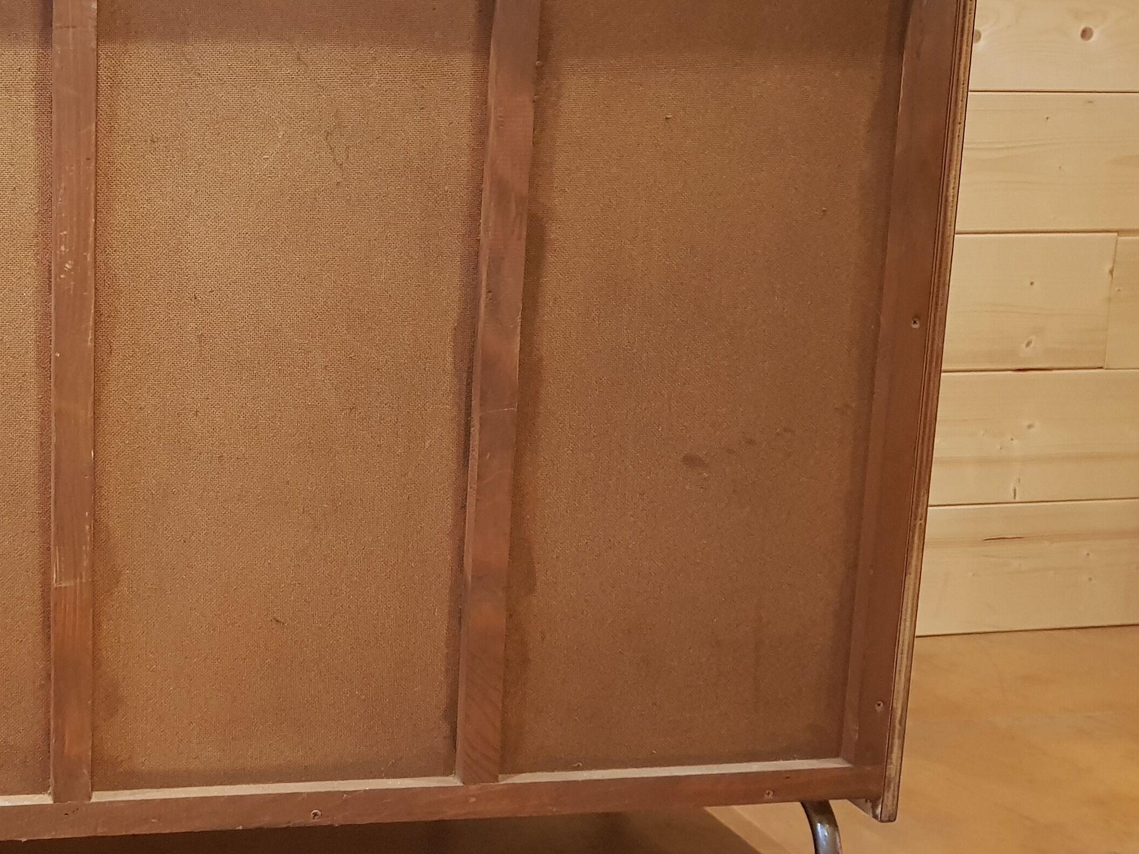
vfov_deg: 29.1
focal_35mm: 50
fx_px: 1645
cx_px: 51
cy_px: 391
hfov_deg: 35.3
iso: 250
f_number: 1.7
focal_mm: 4.2
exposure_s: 1/15
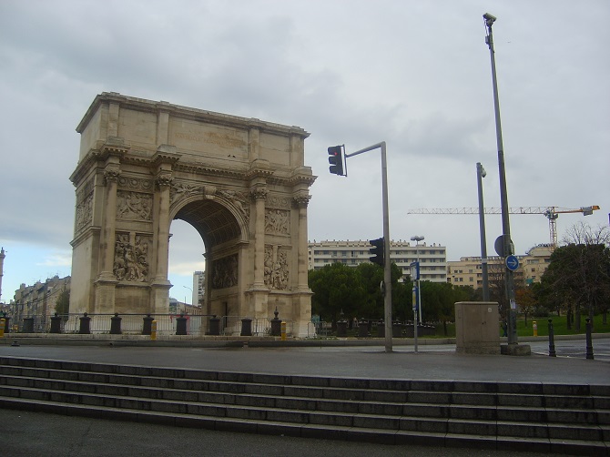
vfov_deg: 40.7
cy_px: 228
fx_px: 617
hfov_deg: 52.6
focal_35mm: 35
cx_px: 305
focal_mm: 5.8
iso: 50
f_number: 2.8
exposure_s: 1/180
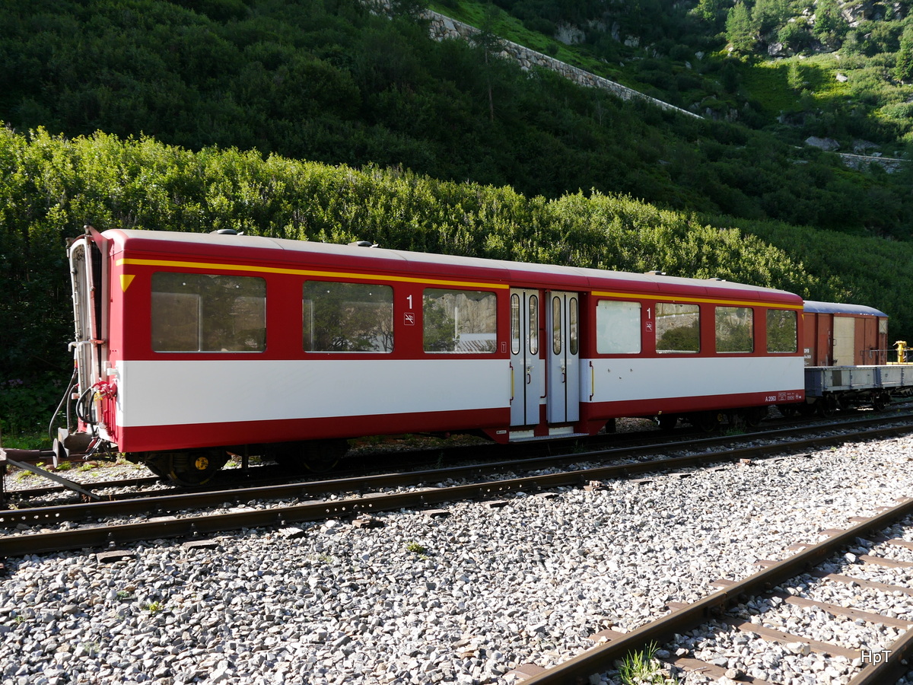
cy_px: 342
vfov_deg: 46.8
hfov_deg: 60.0
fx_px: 791
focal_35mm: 30
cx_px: 456
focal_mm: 15
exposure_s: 1/200
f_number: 5
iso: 160
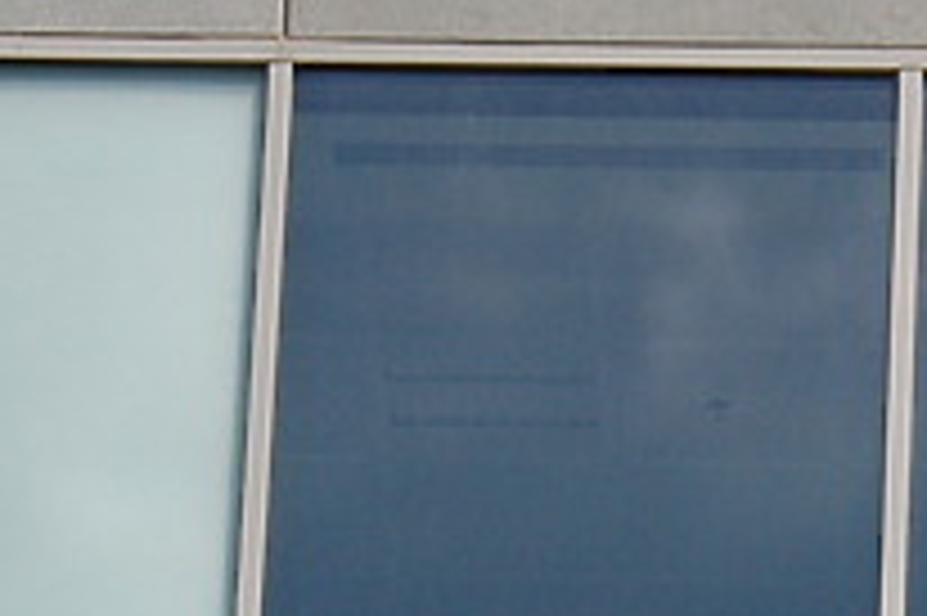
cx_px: 1413
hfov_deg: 3.9
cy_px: 1196
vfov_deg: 2.6
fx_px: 13482
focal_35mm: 524
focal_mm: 80
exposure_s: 1/640
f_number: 11
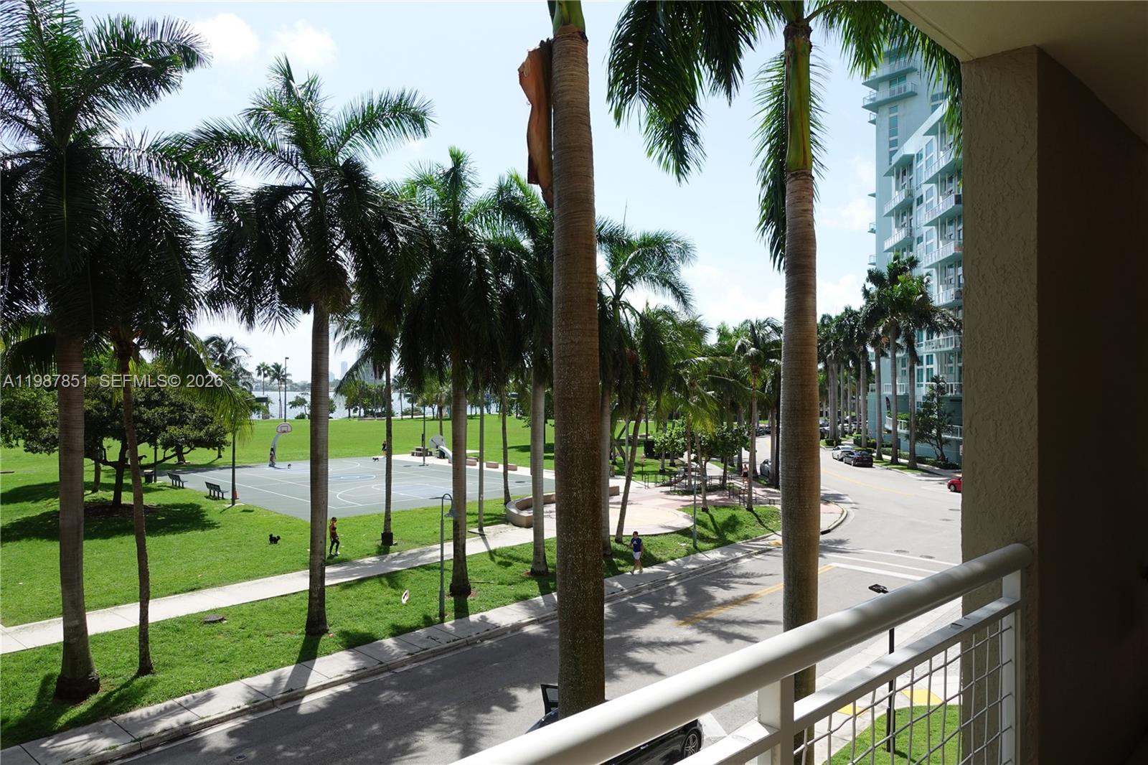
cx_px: 574
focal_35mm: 24
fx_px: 765
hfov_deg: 73.8
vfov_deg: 53.1
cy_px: 382
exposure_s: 1/400
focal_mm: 9.4
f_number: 5.6
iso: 125
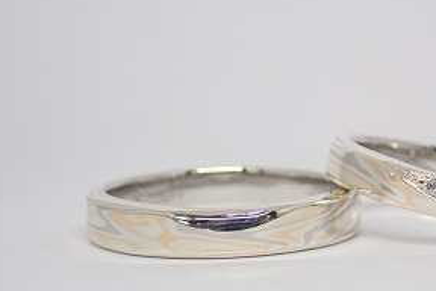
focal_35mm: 125
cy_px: 196
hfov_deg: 16.3
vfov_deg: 11.0
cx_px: 332
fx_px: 1514
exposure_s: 1/160
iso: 200
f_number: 4.1
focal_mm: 13.65
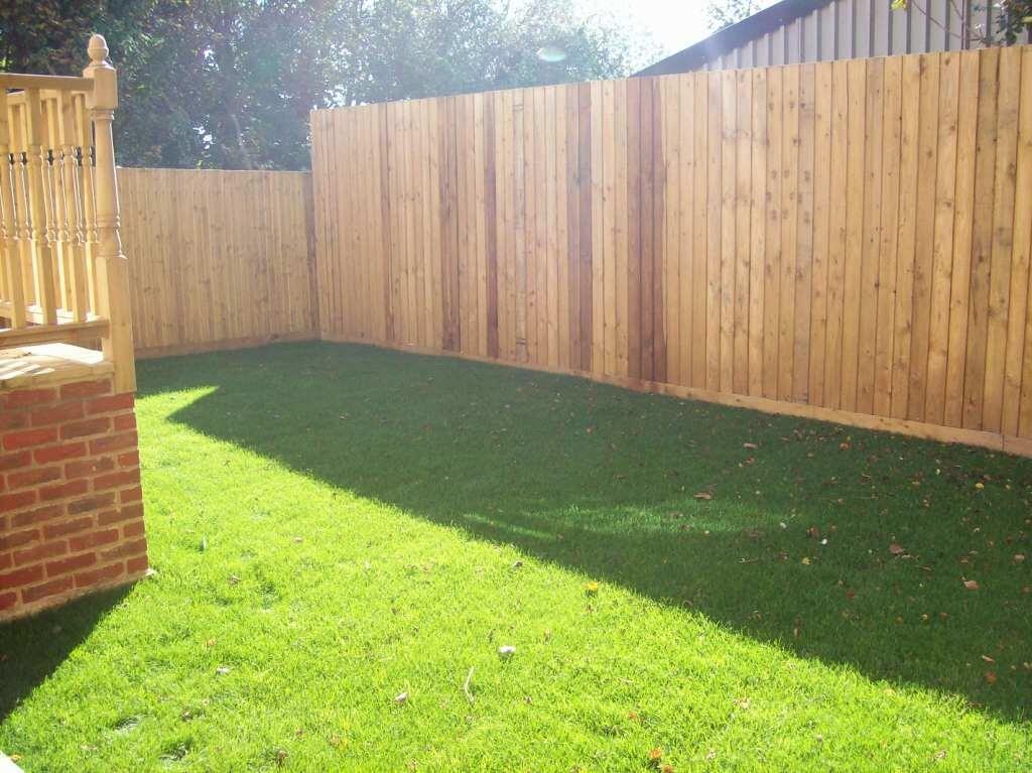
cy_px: 386
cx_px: 516
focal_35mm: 36
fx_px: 1073
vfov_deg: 39.6
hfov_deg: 51.4
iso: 80
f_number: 2.7
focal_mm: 6
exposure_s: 1/326
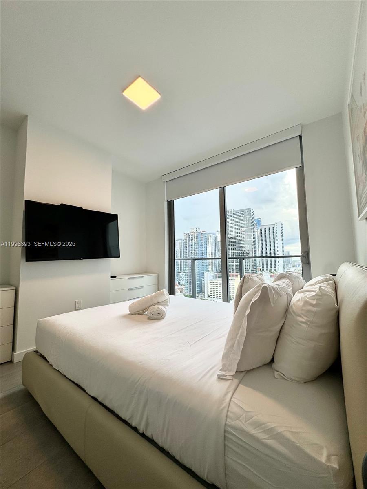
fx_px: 198
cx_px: 184
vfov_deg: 102.1
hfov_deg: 85.7
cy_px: 244
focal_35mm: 14
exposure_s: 1/134
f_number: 2.2
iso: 40
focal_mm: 2.22
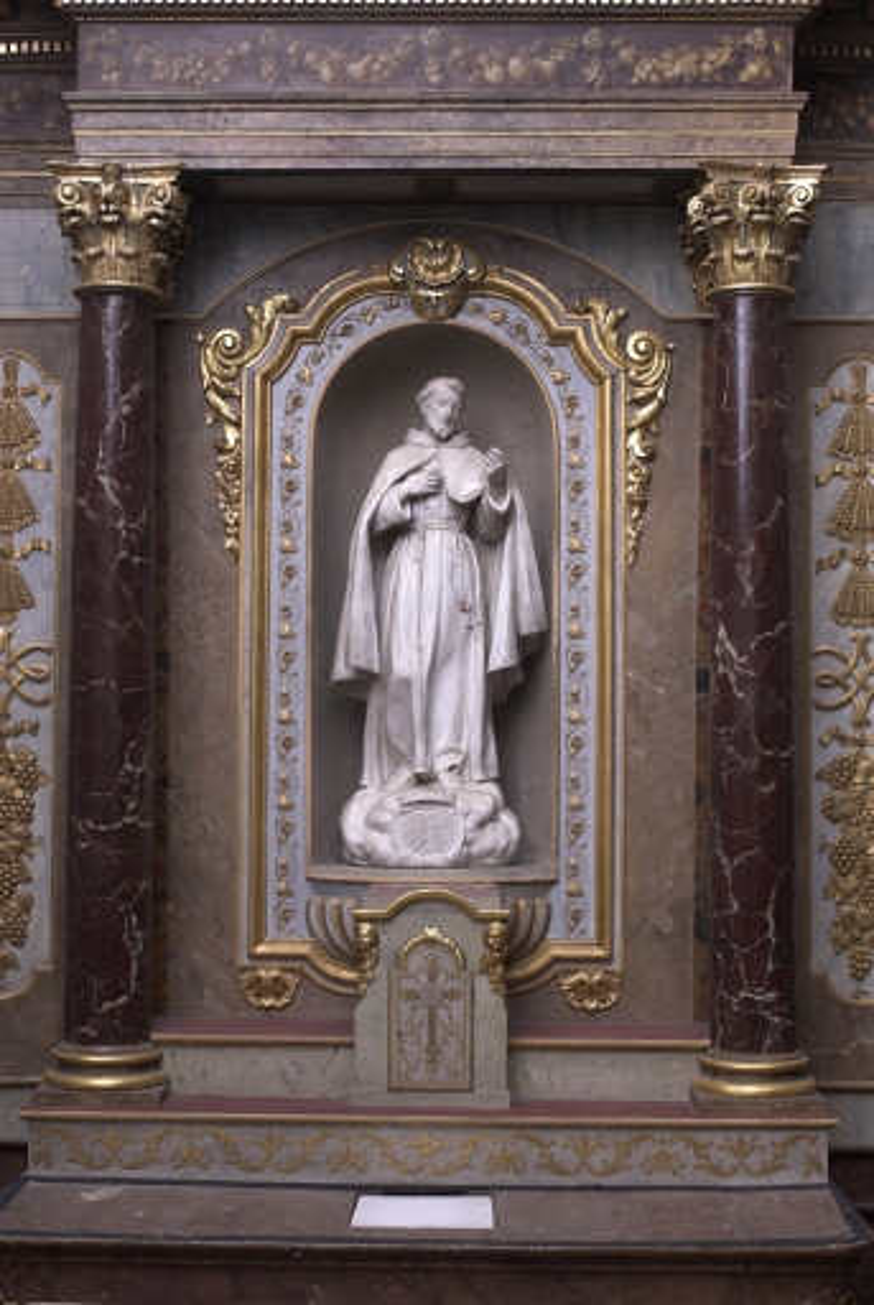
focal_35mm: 52
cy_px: 652
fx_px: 1905
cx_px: 437
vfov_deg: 37.8
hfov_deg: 25.8
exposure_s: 1/100
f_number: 8
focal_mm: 35
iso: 100
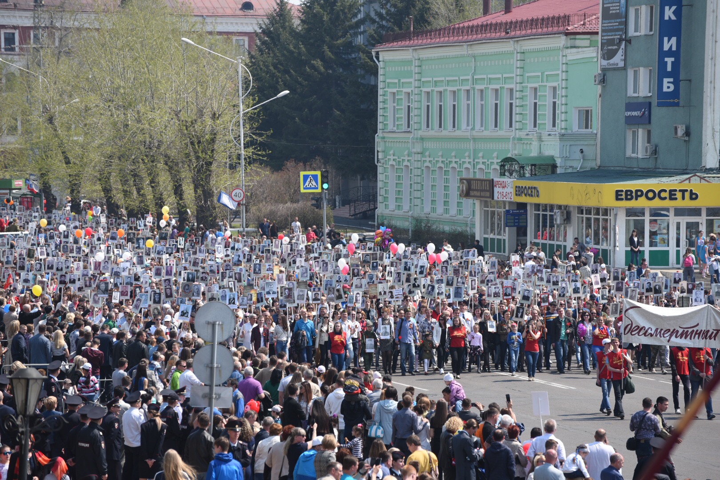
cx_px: 360
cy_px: 240
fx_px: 3700
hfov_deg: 11.1
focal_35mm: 185
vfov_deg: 7.4
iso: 450
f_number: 6.3
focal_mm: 185
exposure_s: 1/1600
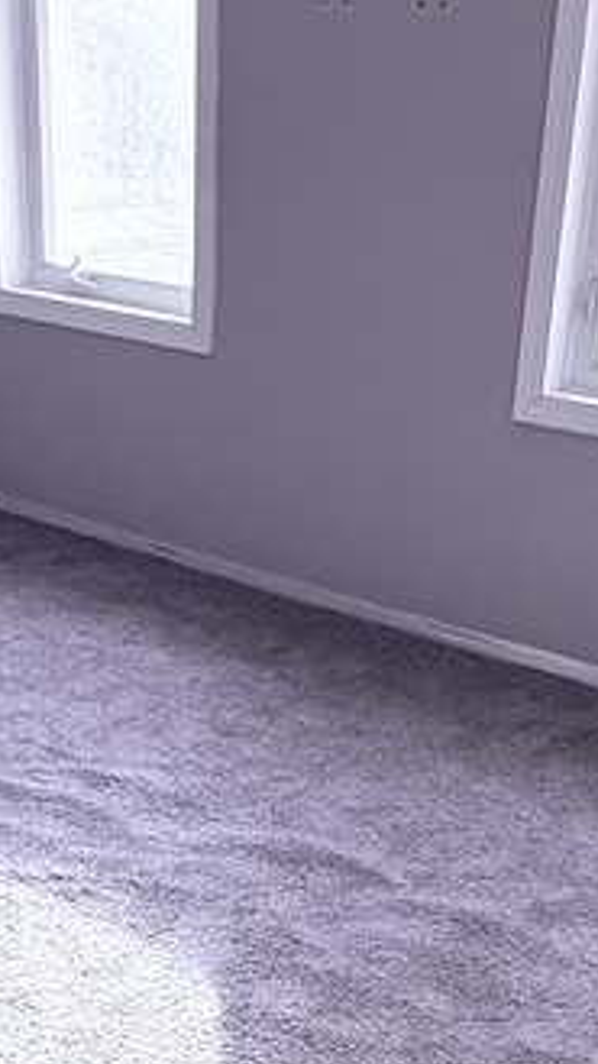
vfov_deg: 40.3
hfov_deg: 23.9
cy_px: 786
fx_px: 1410
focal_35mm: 50
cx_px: 372
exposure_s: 1/99
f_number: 2.2
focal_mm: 2.22
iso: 125
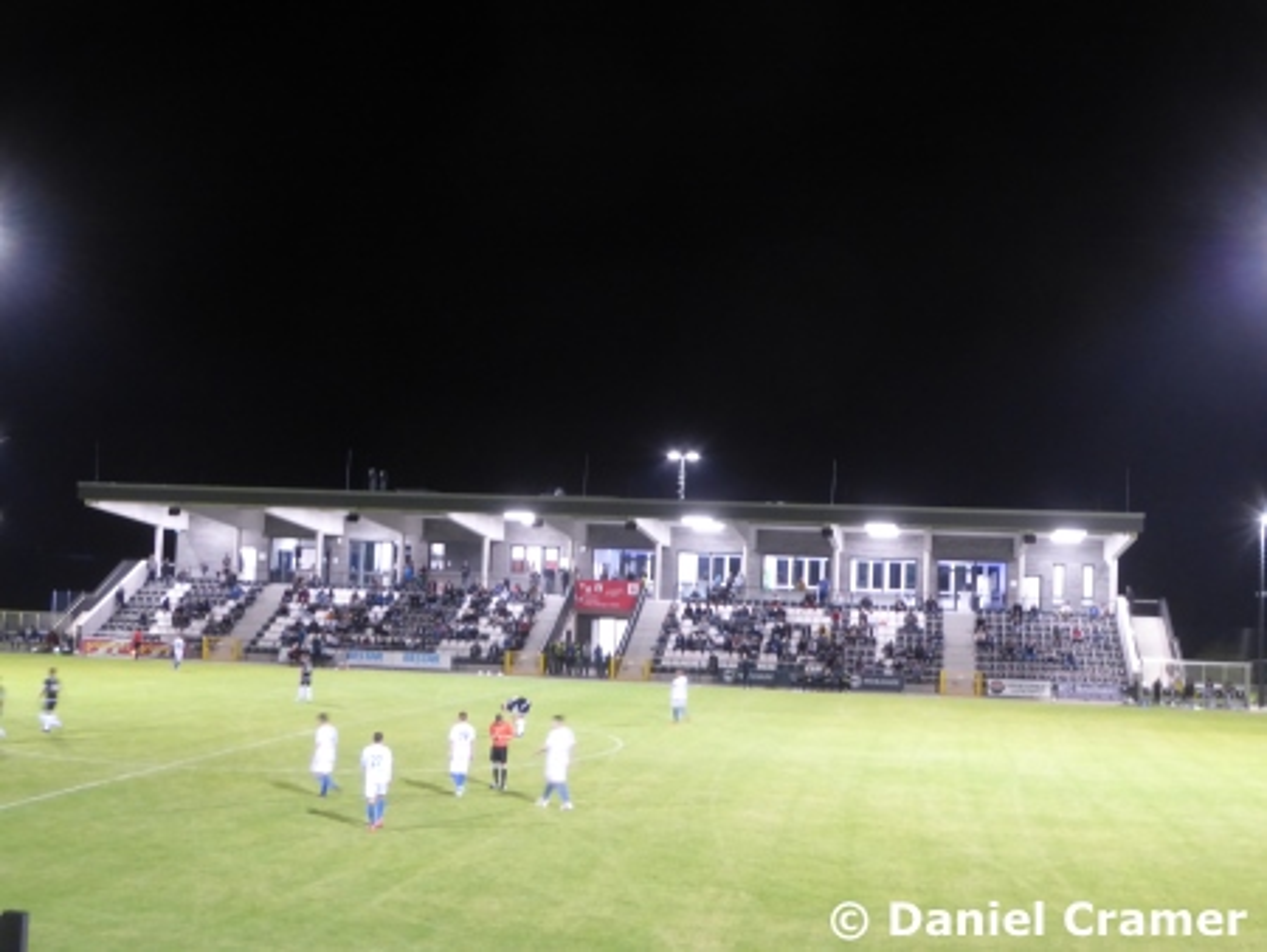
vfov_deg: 30.9
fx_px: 1721
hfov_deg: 40.4
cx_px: 634
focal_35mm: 47
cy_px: 476
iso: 400
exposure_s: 1/5
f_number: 4
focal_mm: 8.4
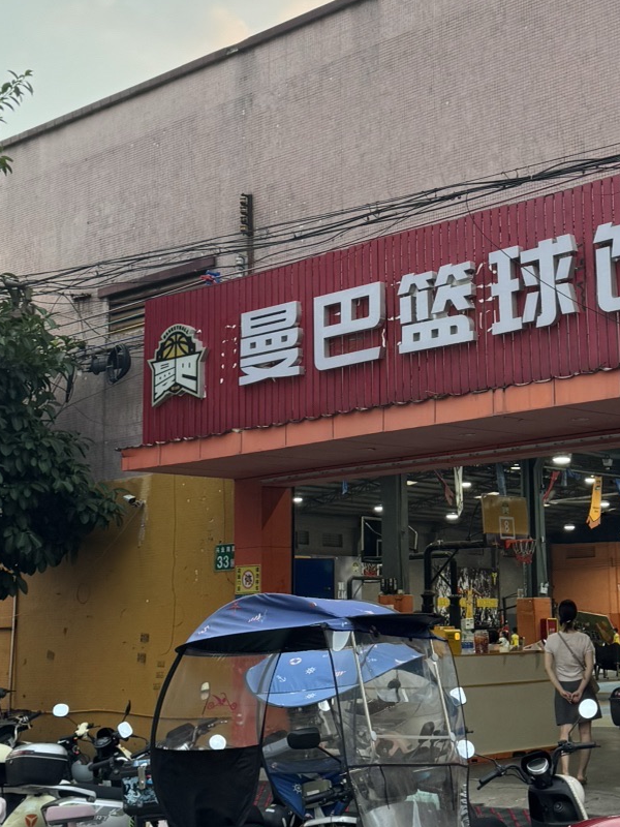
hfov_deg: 24.3
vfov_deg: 32.1
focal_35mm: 60
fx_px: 1433
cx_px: 415
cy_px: 343
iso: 64
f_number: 1.78
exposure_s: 1/121
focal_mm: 6.76
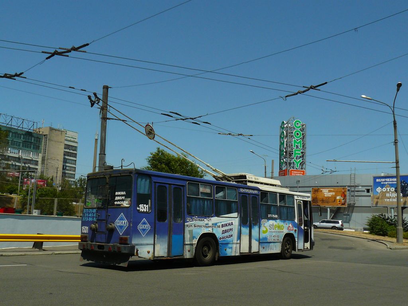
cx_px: 204
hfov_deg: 49.0
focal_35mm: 38
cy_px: 153
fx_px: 448
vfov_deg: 37.7
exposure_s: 1/1300
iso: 200
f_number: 5.6
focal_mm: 6.3
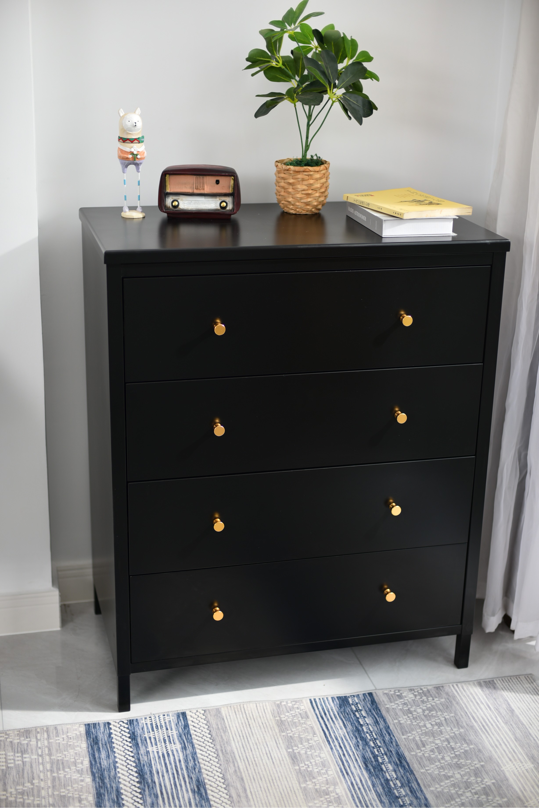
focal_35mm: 50
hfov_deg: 27.0
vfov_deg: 39.6
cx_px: 270
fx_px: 1122
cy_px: 404
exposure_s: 1/180
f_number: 2
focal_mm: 50
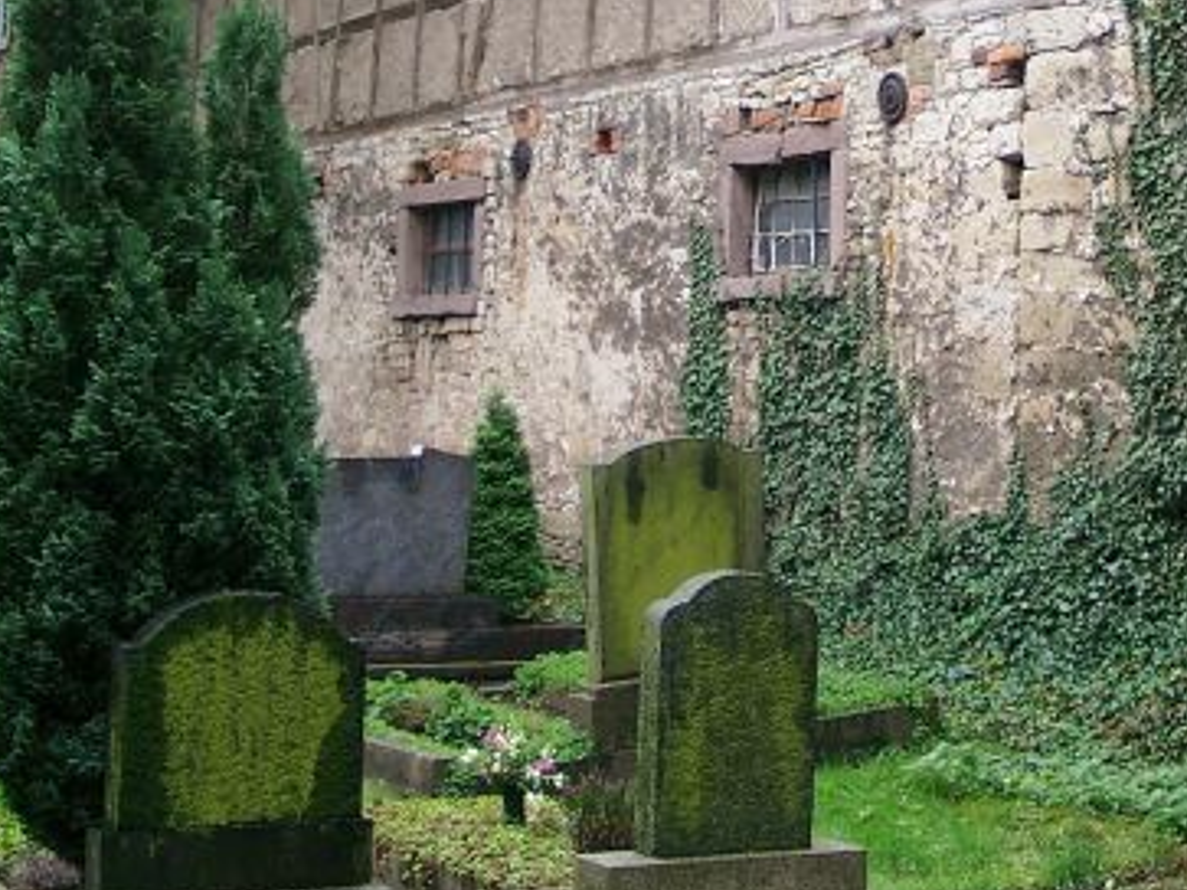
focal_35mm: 75
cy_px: -46
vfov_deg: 19.0
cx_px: 844
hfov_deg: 25.8
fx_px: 2571
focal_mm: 7.13
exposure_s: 1/108
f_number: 2
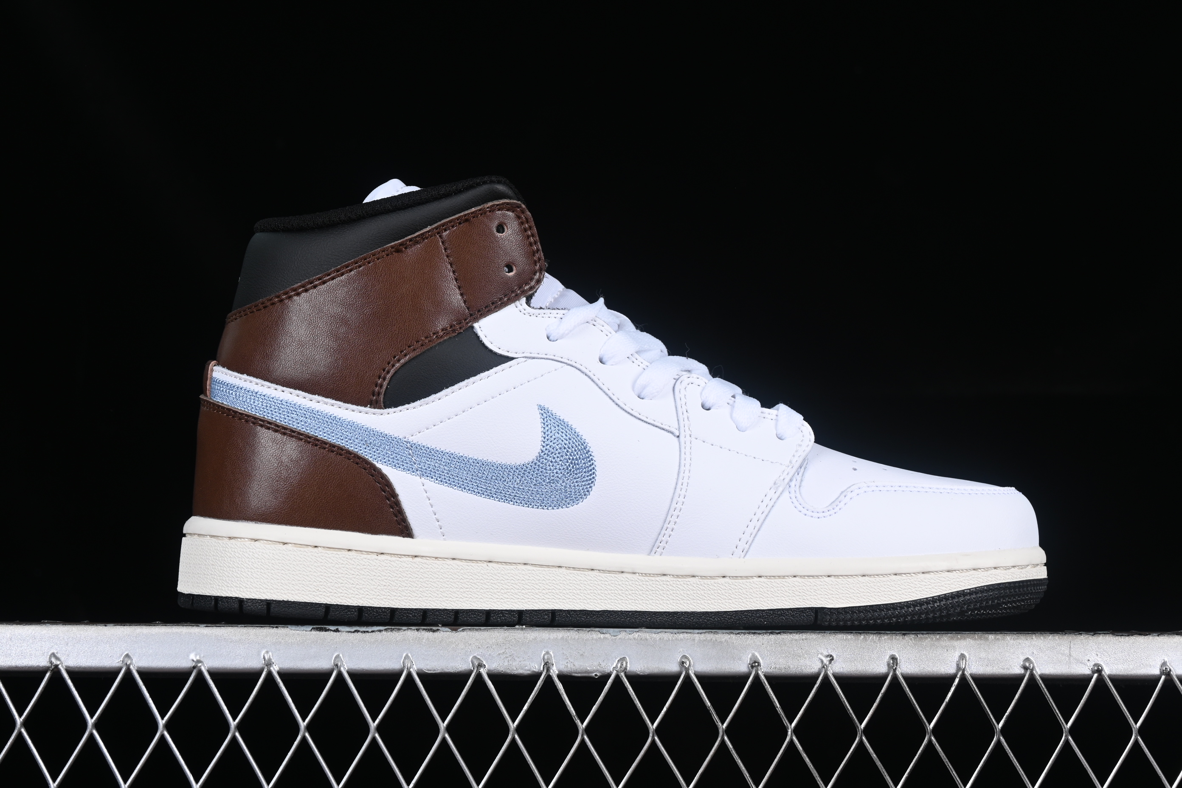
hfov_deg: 27.0
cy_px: 394
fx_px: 2462
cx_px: 591
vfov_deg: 18.2
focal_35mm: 75
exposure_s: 1/80
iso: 160
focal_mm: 50
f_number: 8
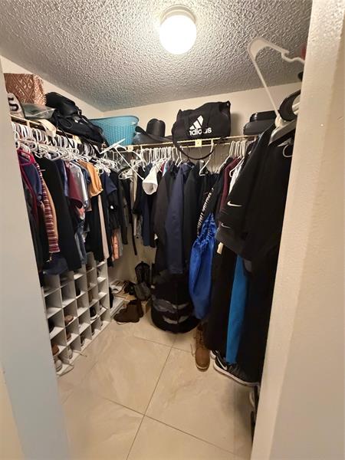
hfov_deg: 85.7
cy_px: 230
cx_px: 172
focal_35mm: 14
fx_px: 186
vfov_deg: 102.1
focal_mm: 2.22
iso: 1000
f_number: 2.2
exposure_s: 1/60
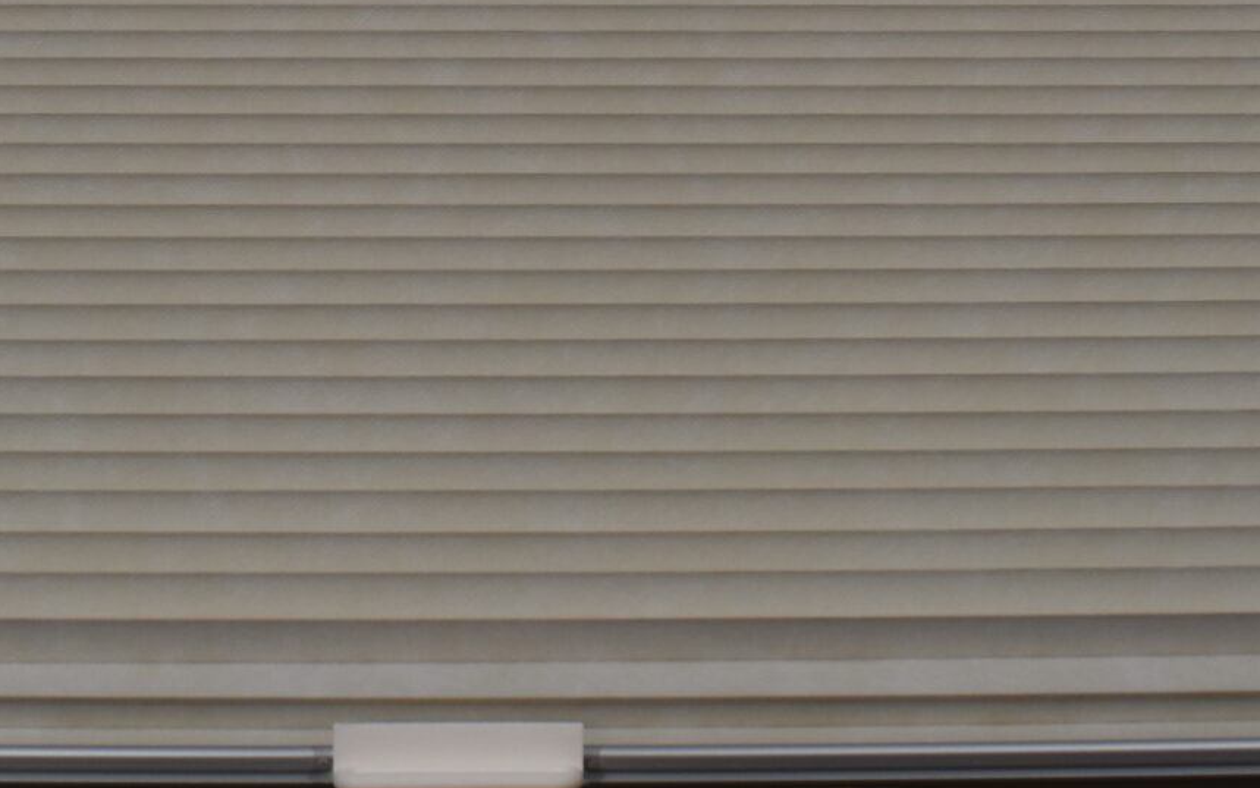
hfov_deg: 25.2
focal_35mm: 82
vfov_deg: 15.6
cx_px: 512
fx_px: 2816
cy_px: -34
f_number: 5.6
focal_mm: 18
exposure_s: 1/125
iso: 220
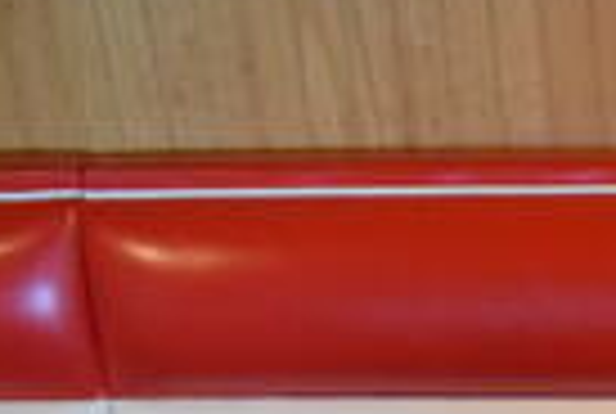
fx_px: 2058
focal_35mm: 120
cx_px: 989
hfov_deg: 15.4
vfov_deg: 10.7
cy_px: 783
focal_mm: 18
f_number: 3.5
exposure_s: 1/125
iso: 3600
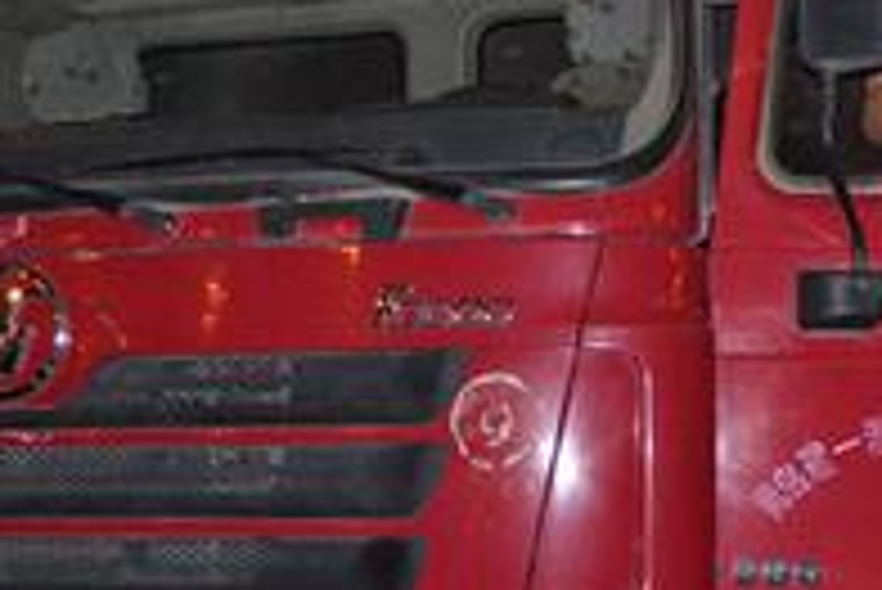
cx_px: 558
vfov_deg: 15.6
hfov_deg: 23.0
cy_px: 342
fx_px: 2158
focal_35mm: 88
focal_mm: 18
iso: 3200
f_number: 3.5
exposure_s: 1/60
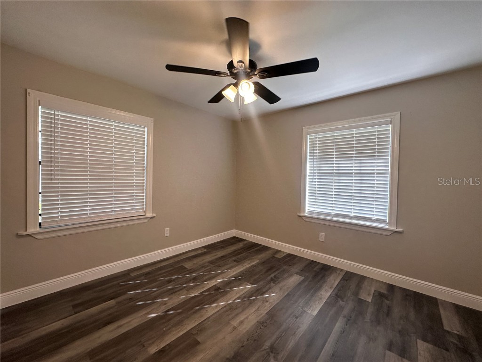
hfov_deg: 102.1
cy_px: 181
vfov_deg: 85.7
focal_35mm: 14
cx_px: 241
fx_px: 195
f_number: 2.2
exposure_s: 1/120
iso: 160
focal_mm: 2.22
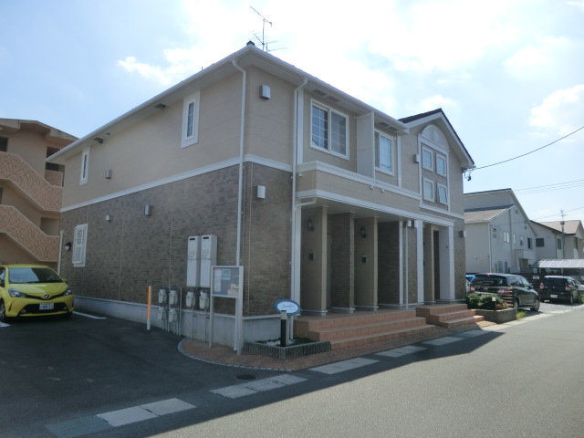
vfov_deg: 56.8
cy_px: 219
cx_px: 292
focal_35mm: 24
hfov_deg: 71.6
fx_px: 405
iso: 80
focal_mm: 4.3
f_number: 7.5
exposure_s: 1/250
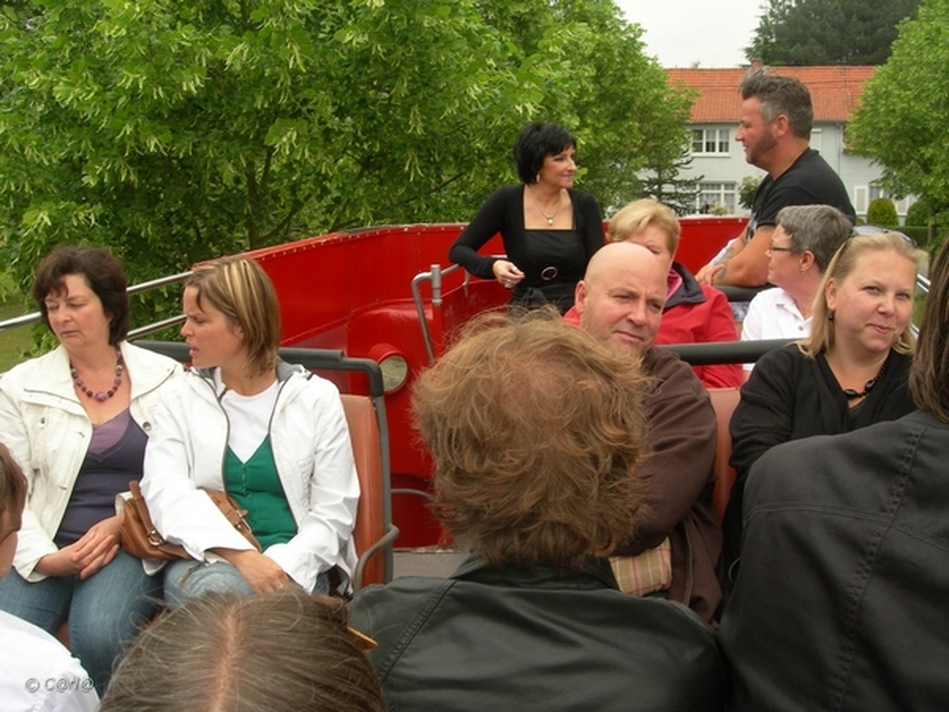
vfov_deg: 37.7
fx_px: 1042
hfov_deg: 49.0
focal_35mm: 38
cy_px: 356
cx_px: 474
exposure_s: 1/111
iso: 50
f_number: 4.8
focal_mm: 7.8
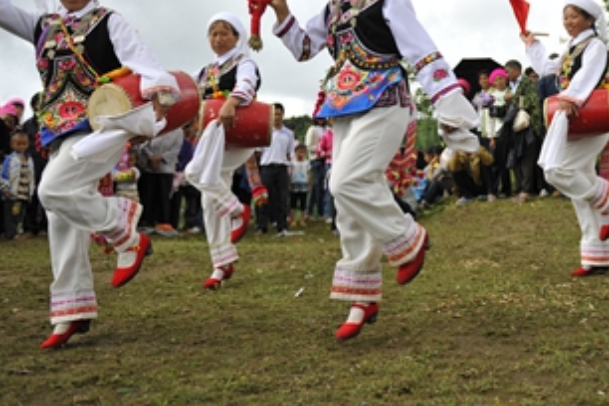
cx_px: 492
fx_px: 795
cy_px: 22
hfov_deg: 40.1
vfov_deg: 27.4
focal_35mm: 47
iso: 100
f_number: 2.8
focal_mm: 24
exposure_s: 1/1250
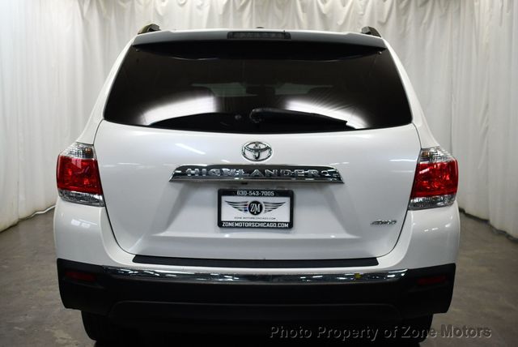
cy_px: 174
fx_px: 634
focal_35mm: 44
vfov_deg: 30.6
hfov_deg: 44.5
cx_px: 259
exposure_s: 1/160
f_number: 3.8
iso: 800
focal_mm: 22
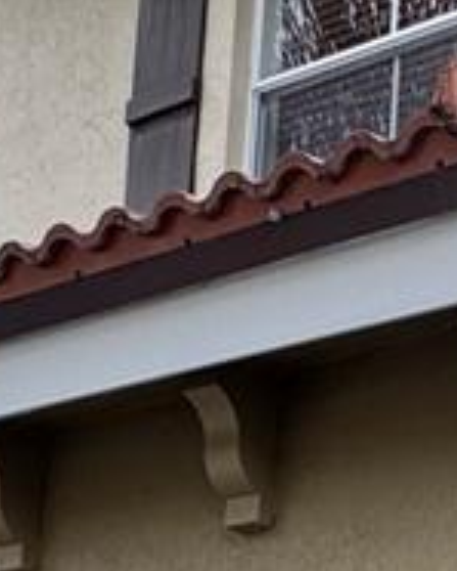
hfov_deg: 15.6
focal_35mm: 88
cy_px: 1001
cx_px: 748
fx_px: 1487
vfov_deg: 17.8
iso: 40
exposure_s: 1/188
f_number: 2.2
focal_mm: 2.22
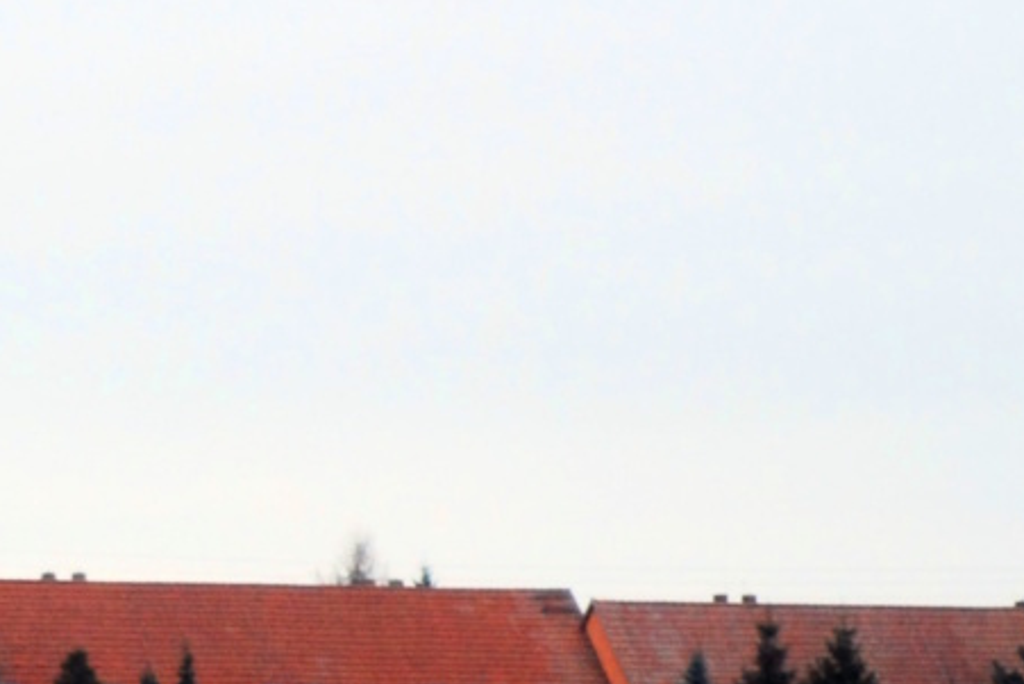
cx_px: -95
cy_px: 570
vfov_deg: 5.1
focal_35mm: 267
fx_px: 7602
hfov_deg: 7.7
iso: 560
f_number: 2.8
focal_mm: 75
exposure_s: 1/125
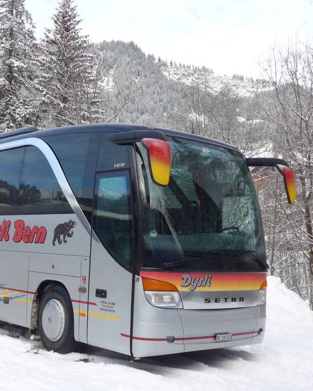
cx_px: 106
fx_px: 590
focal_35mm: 51
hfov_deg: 29.5
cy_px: 196
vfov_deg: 36.7
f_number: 2.8
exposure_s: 1/400
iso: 80
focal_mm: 8
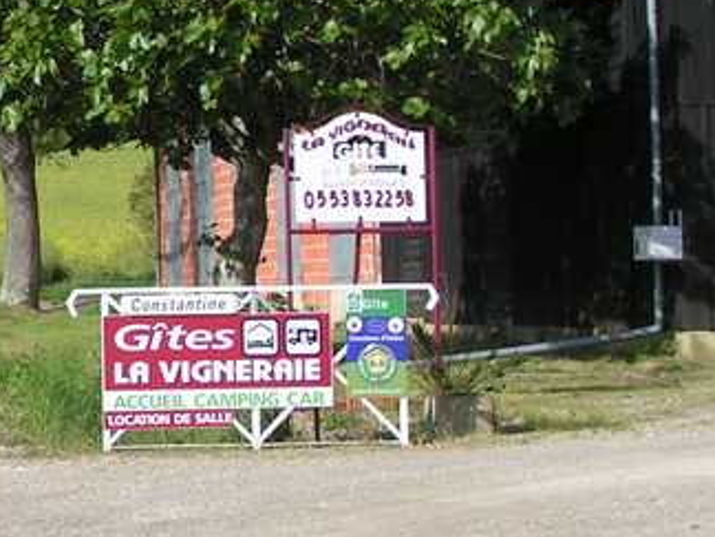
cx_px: -166
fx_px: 2499
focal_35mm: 121
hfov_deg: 15.6
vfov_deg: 12.2
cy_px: 175
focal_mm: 7.6
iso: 50
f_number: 5.6
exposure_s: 1/250
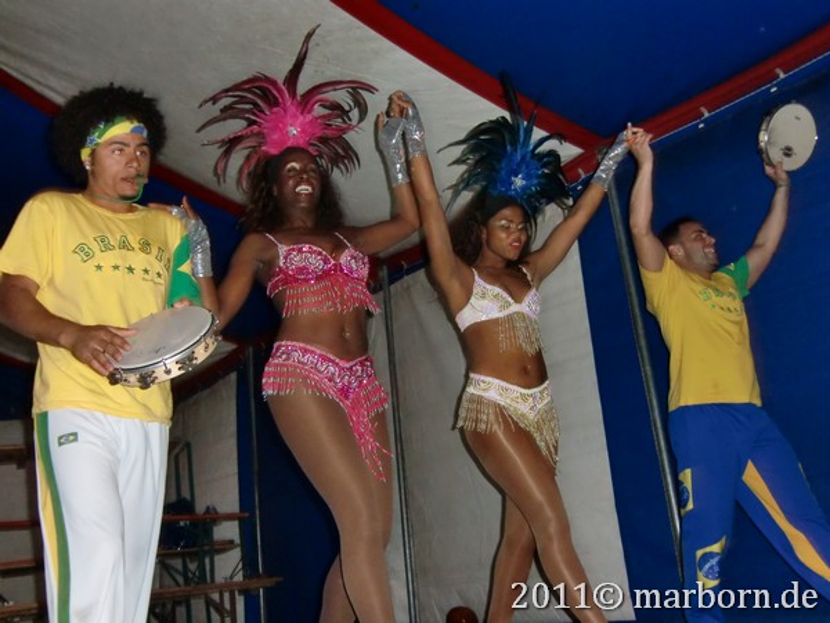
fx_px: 815
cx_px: 415
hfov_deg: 54.0
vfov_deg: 41.8
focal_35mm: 34
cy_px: 312
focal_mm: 6.1
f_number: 3.6
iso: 400
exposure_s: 1/15
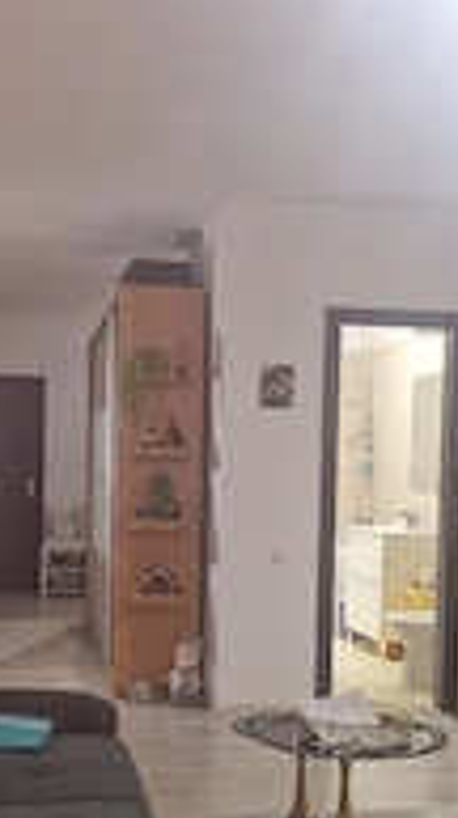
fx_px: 1127
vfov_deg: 39.5
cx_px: 263
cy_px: 530
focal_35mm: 52
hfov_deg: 22.9
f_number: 1.8
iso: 191
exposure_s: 1/33
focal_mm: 5.4
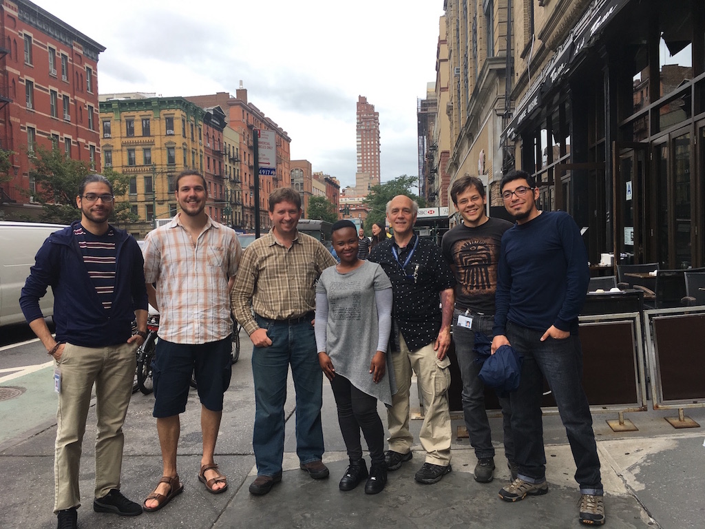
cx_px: 352
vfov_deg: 48.2
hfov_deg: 61.7
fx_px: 591
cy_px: 264
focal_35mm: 29
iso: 25
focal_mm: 4.15
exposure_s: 1/610
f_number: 2.2
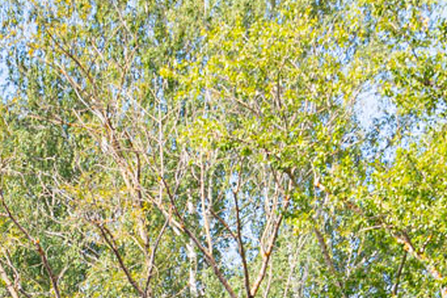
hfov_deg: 9.7
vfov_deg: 6.3
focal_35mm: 211
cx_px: 79
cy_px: 576
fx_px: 2619
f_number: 5.6
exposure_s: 1/400
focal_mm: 32
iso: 100
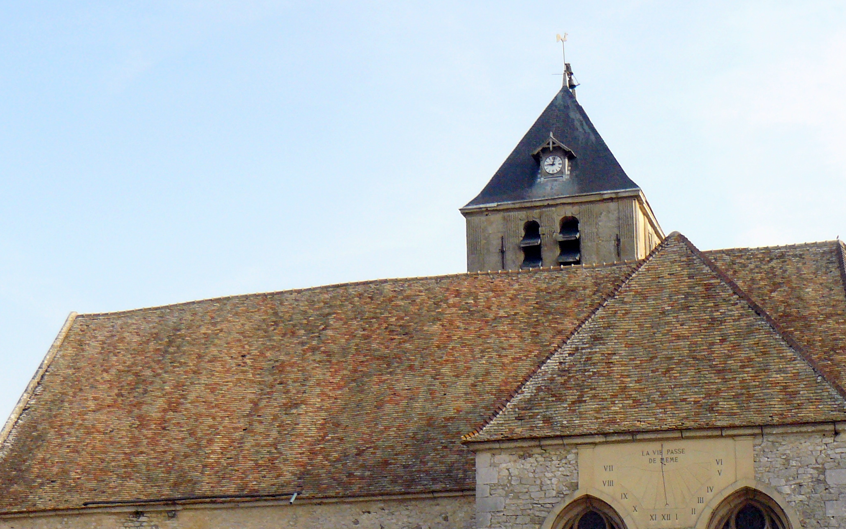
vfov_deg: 22.3
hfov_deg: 35.6
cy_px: 464
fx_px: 1314
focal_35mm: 57
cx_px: 508
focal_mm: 6
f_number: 5.6
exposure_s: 1/320
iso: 200
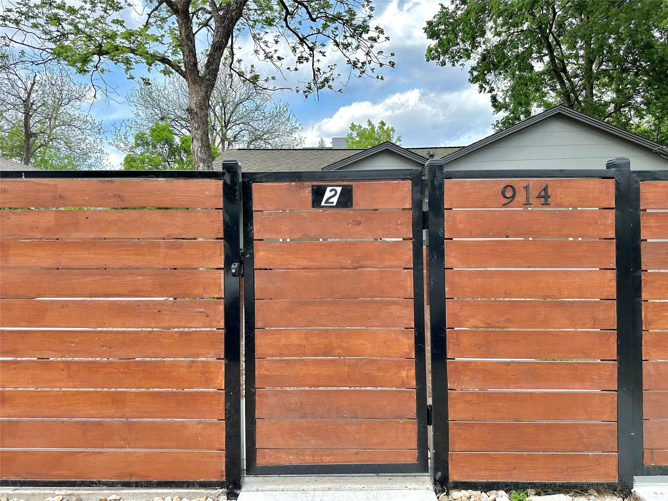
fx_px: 463
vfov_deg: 56.8
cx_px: 334
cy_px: 250
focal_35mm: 24
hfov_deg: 71.6
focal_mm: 6.86
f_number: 1.78
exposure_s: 1/4545
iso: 80
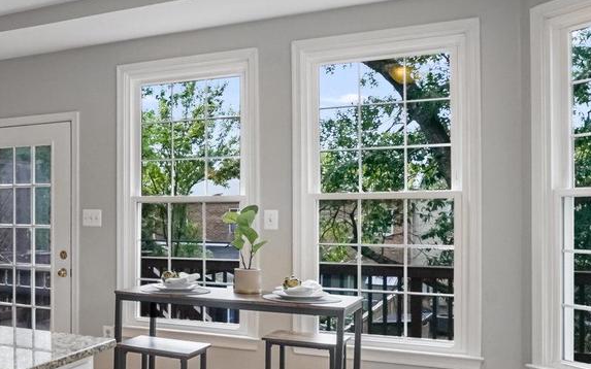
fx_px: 660
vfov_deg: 31.2
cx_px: 33
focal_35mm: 41
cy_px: 195
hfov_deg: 43.1
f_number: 8
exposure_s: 1/1250
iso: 1250
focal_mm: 16
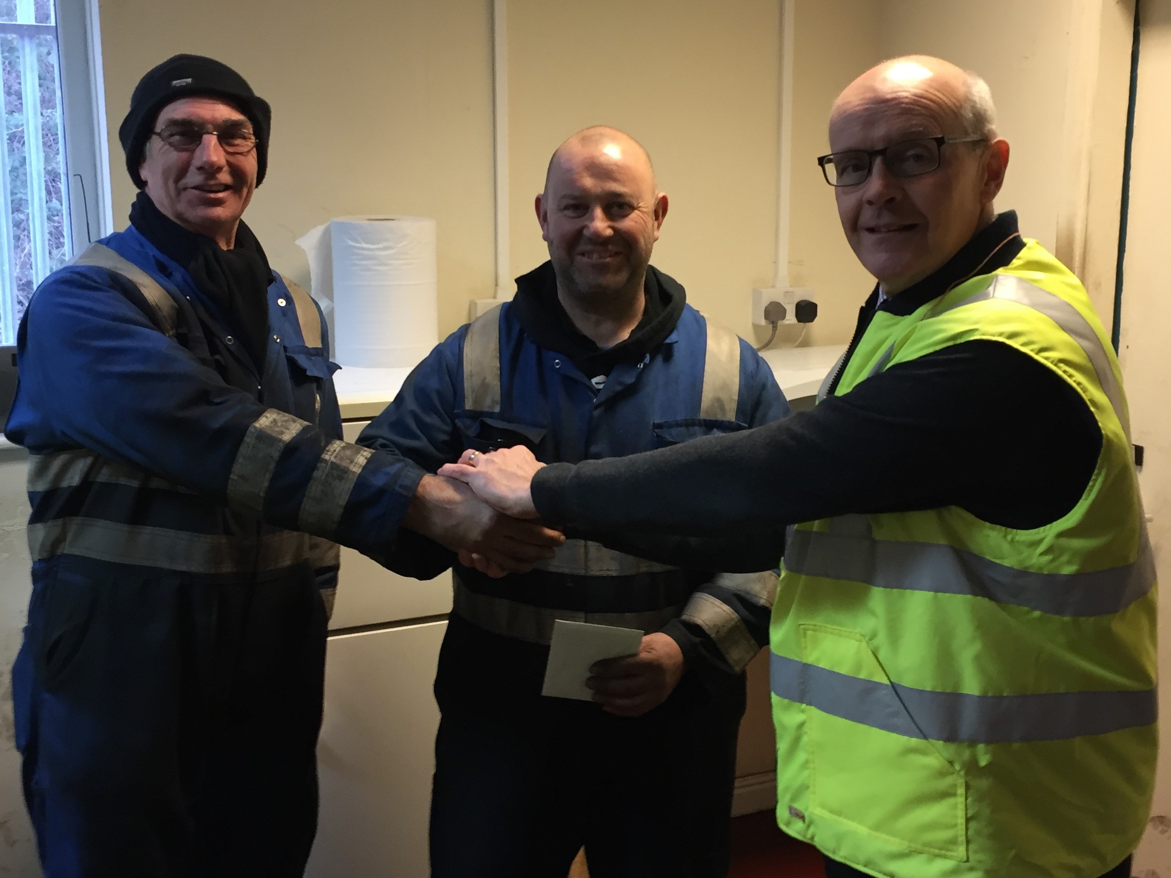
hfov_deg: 61.7
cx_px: 586
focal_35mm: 29
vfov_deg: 48.2
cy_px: 439
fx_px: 981
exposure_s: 1/33
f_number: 2.2
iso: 100
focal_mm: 4.15
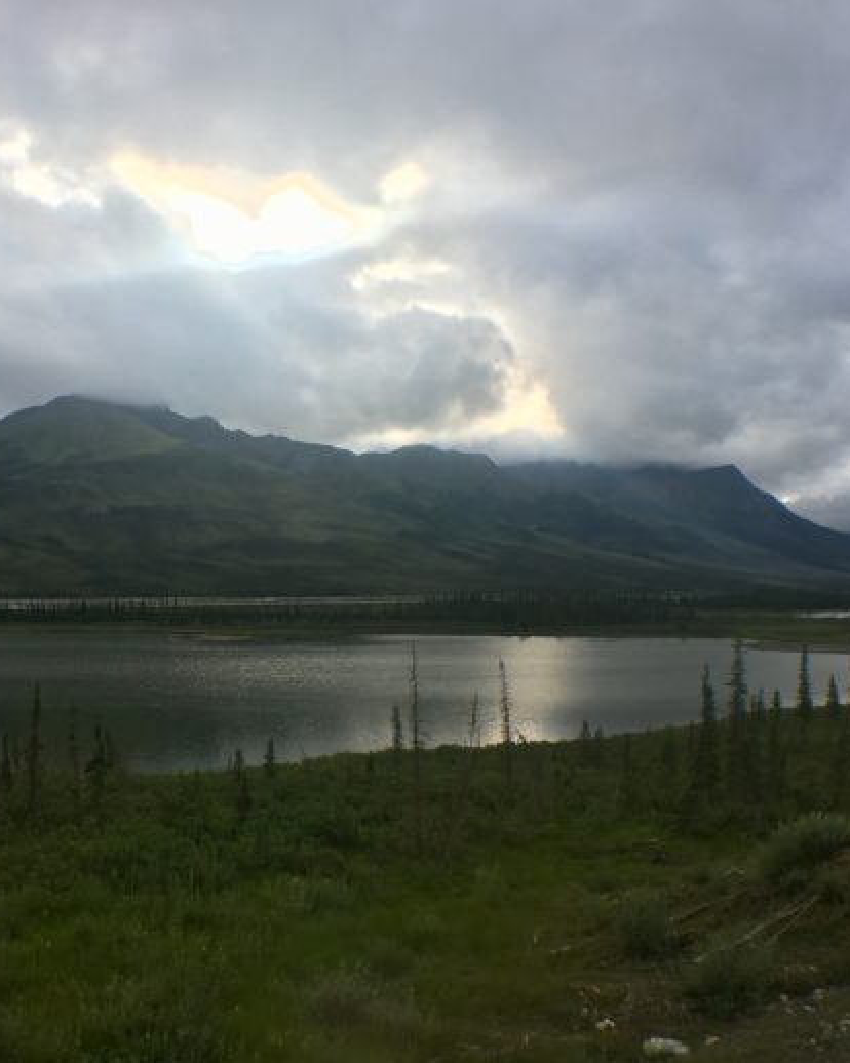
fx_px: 1322
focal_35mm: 42
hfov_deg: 35.4
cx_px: 304
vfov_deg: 43.8
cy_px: 589
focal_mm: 4.15
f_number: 2.2
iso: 25
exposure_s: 1/553
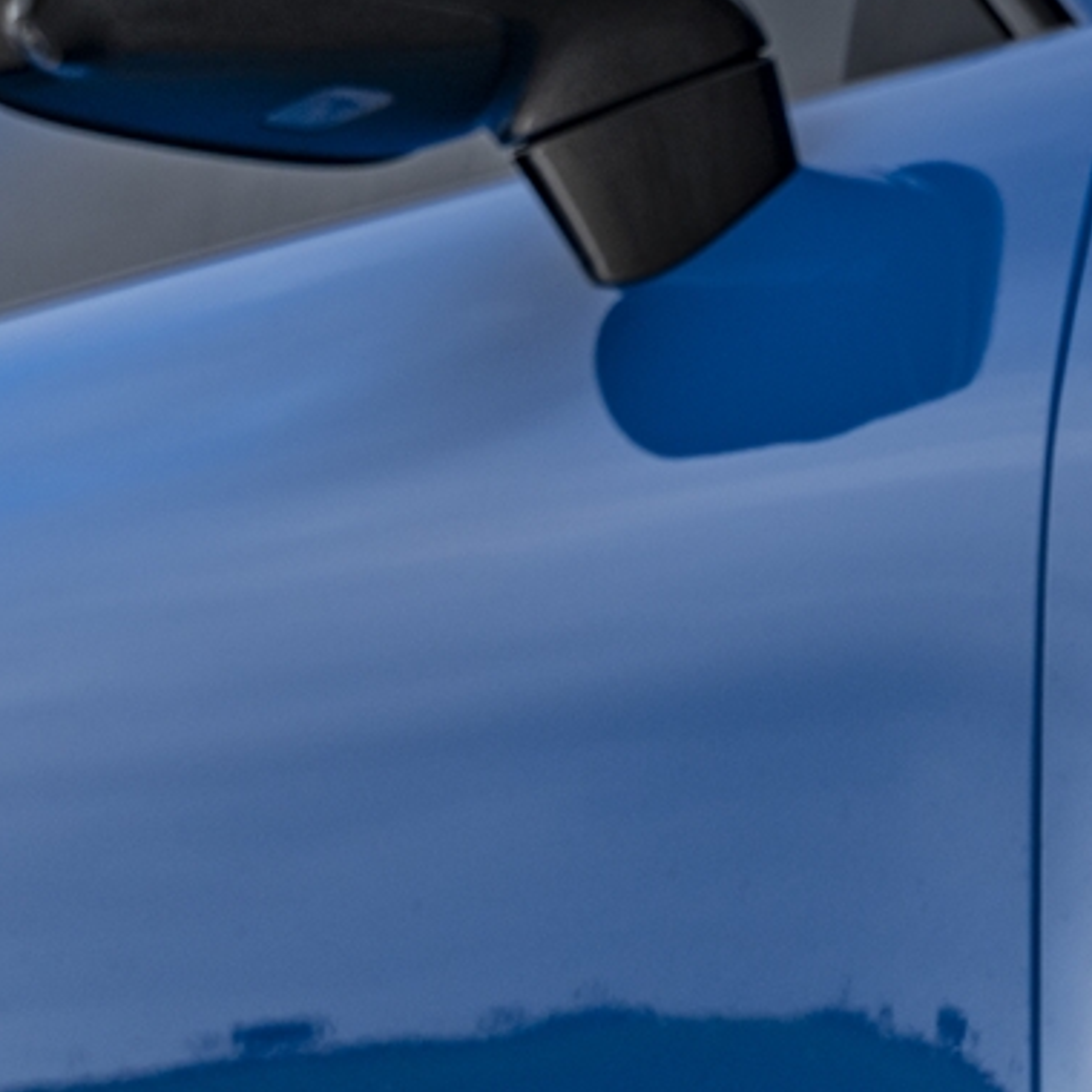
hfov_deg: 10.3
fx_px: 5925
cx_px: 1405
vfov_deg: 10.3
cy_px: 1443
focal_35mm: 166
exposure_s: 1/160
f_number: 4.5
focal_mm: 38.7
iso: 125
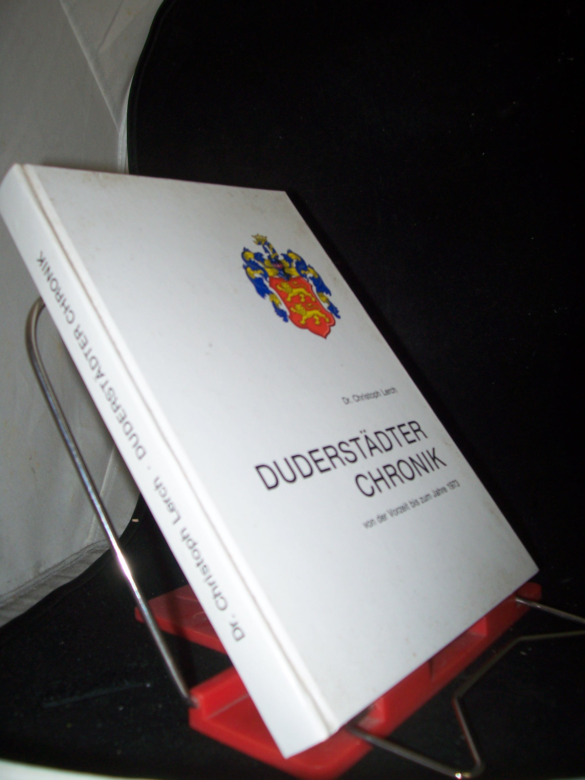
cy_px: 390
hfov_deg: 41.8
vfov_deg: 54.0
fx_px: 766
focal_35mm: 34
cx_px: 292
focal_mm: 5.6
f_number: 2.7
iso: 80
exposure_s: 1/60
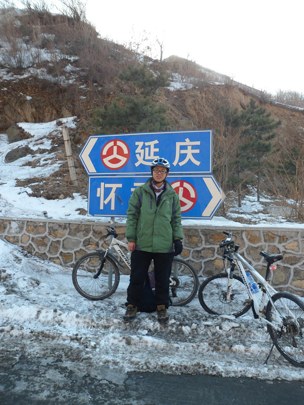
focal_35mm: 26
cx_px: 152
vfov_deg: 67.3
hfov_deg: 53.1
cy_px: 202
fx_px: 304
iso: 80
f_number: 3.3
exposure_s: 1/180
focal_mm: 4.9
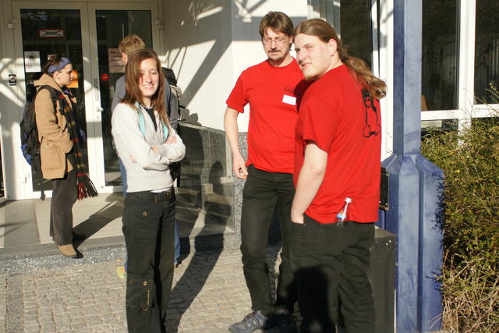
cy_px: 166
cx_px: 250
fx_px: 582
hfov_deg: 46.4
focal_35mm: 42
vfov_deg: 31.9
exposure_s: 1/1600
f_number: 4
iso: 200
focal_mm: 28
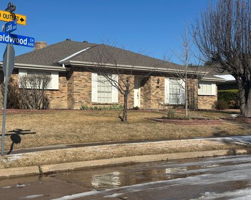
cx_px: 118
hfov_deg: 36.6
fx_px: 379
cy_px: 101
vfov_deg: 29.7
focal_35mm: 51
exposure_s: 1/7092
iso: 64
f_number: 1.78
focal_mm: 6.86
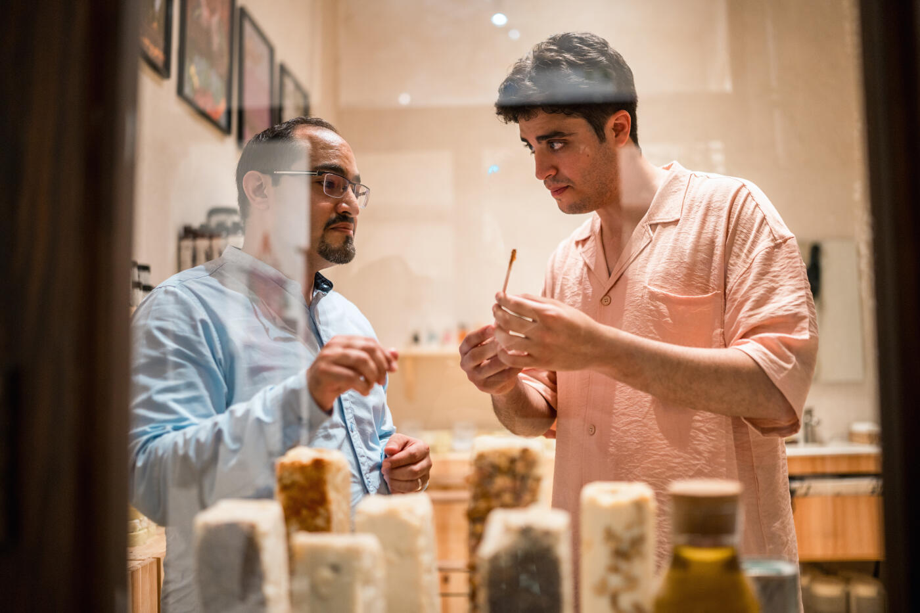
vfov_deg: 37.8
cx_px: 460
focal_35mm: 35
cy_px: 306
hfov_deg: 54.4
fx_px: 894
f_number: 1.4
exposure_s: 1/250
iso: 500
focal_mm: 35
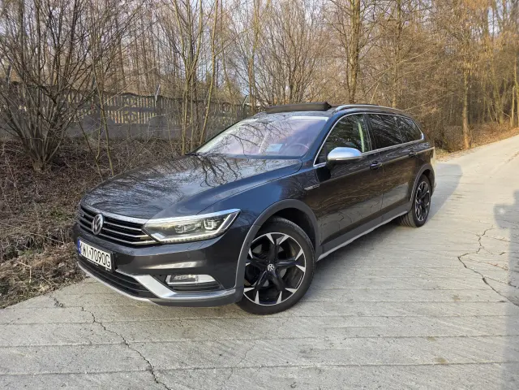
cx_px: 260
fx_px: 345
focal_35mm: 23
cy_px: 195
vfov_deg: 58.9
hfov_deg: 73.9
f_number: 1.7
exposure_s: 1/180
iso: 40
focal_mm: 6.3
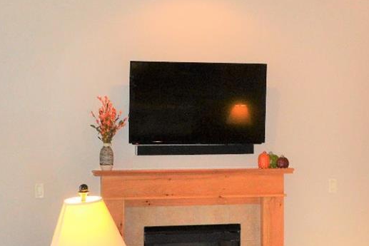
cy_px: 114
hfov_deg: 23.4
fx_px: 892
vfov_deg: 15.7
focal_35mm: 87
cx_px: 211
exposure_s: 1/200
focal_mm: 20
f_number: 3.8
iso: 1100
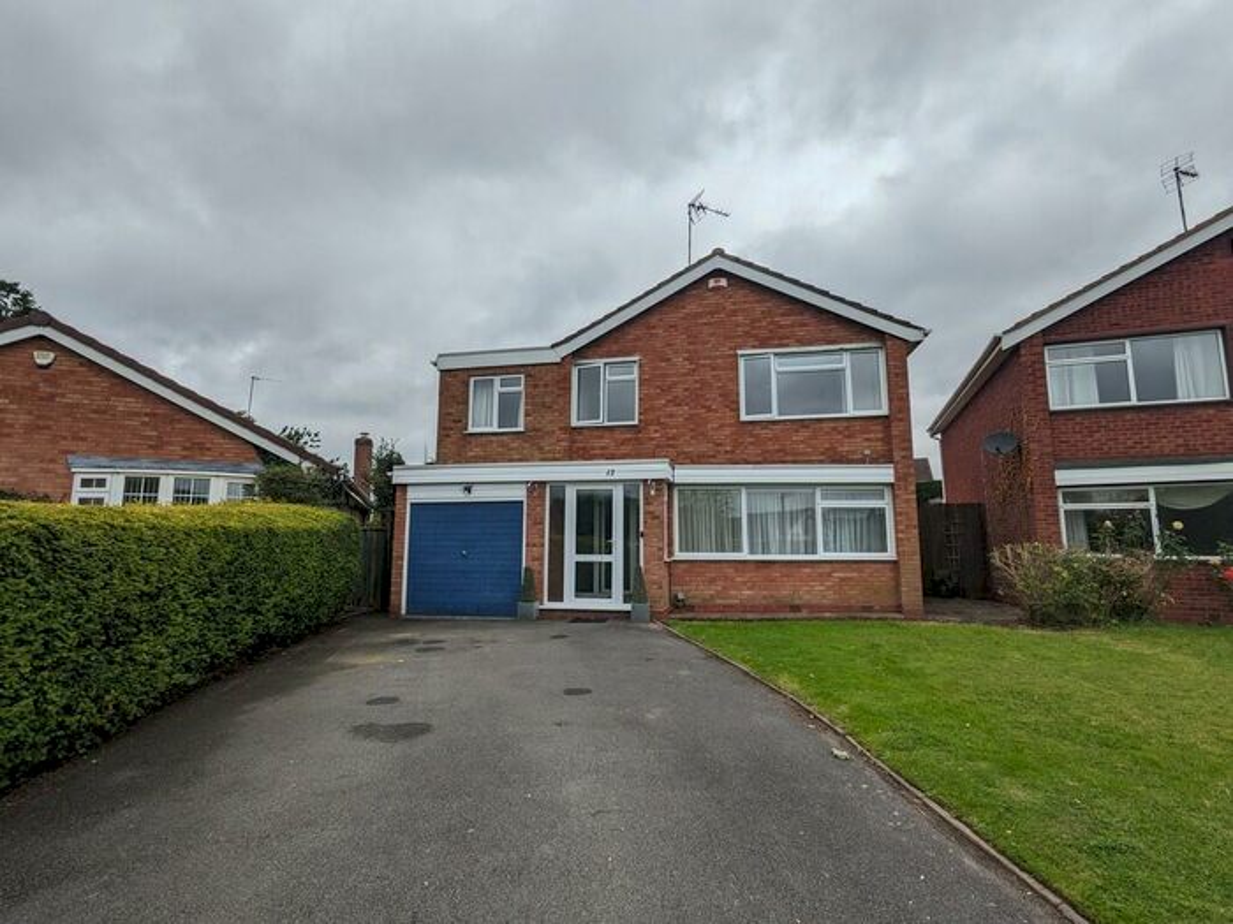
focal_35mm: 16
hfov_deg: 94.5
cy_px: 462
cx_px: 616
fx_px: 570
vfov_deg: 78.1
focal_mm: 2.22
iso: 40
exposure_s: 1/987
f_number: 2.2
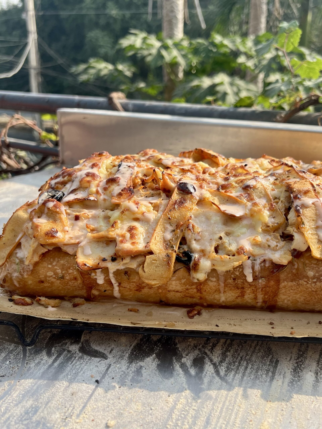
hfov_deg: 53.1
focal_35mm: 26
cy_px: 214
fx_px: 322
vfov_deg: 67.3
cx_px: 161
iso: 50
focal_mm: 5.7
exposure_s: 1/2083
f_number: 1.5
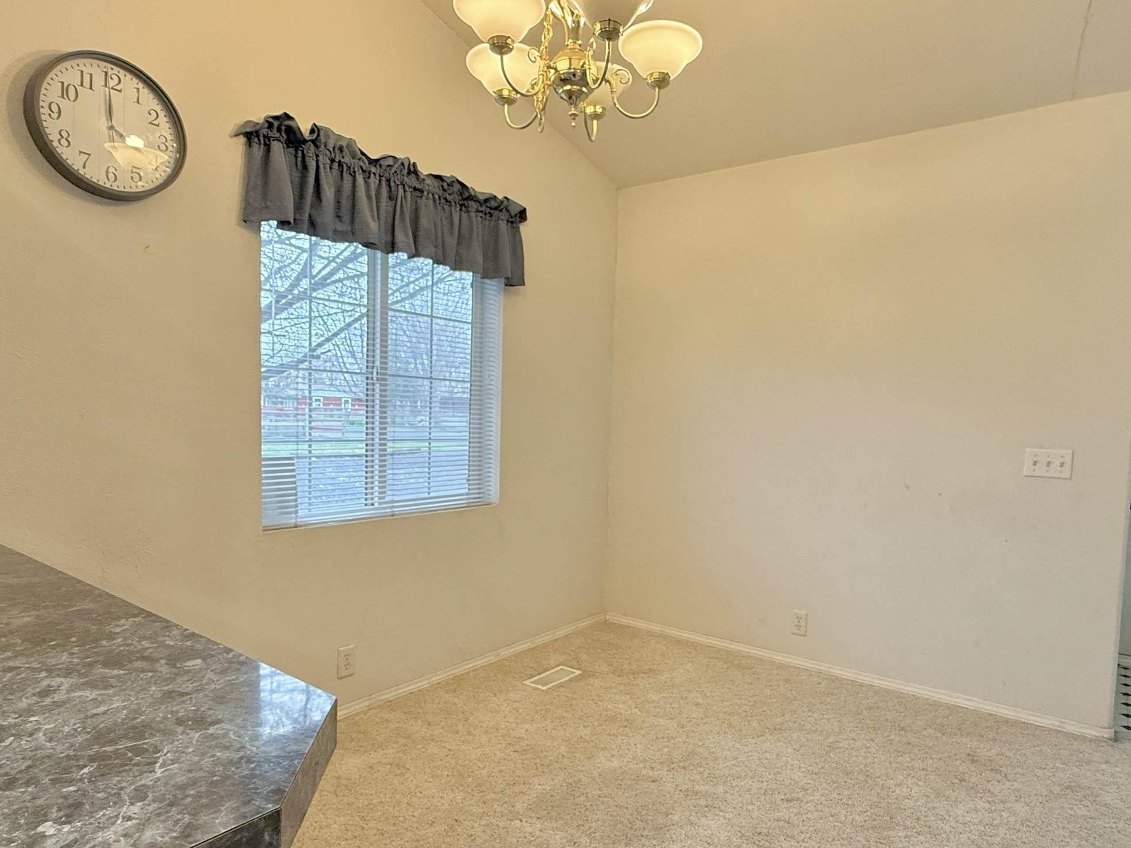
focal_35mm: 22
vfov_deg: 61.0
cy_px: 460
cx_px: 600
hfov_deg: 76.3
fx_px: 719
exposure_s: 1/120
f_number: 2.2
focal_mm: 2.22
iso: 250
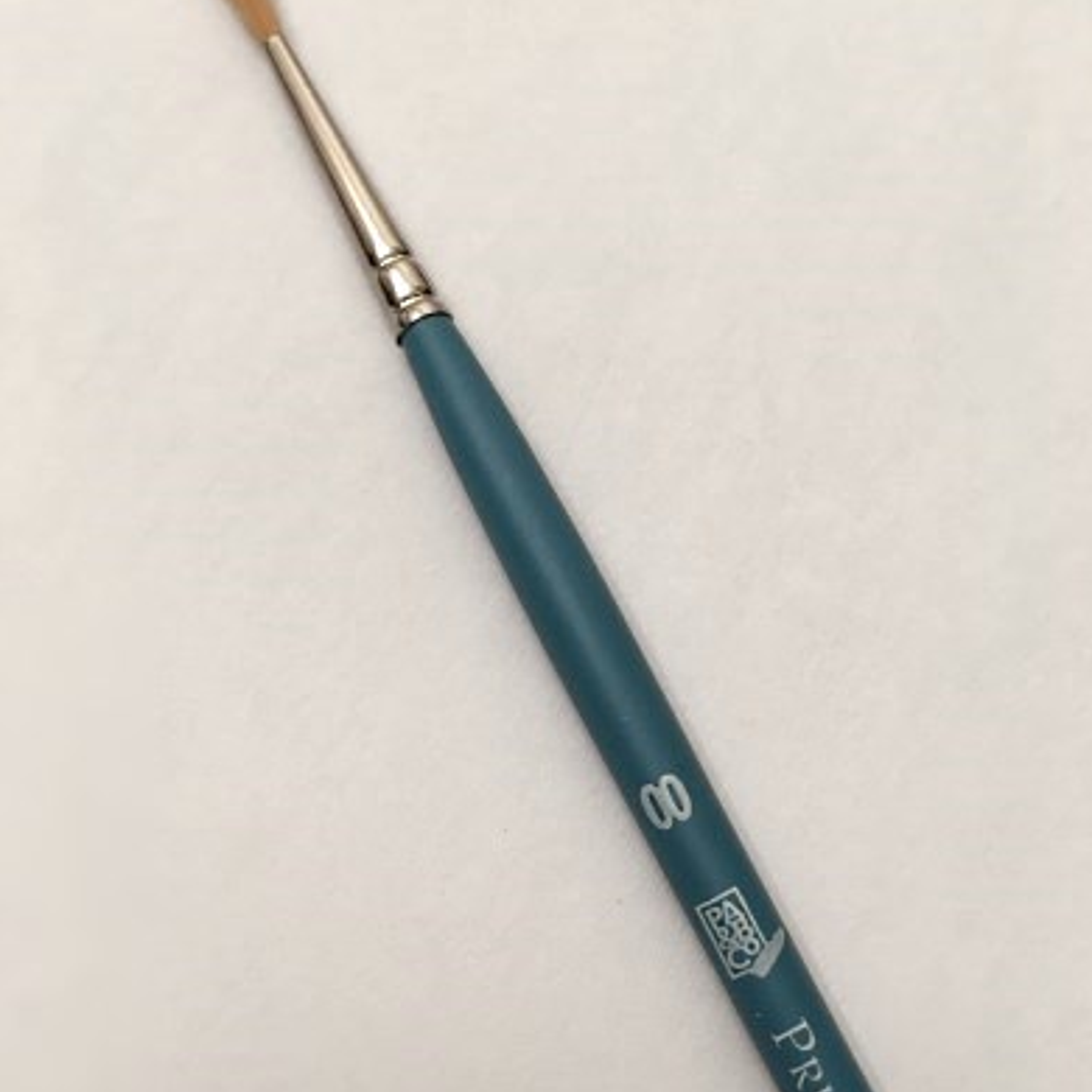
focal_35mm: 35
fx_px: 1249
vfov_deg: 47.2
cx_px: 557
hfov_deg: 47.2
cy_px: 545
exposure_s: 1/33
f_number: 2.2
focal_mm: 4.15
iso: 80
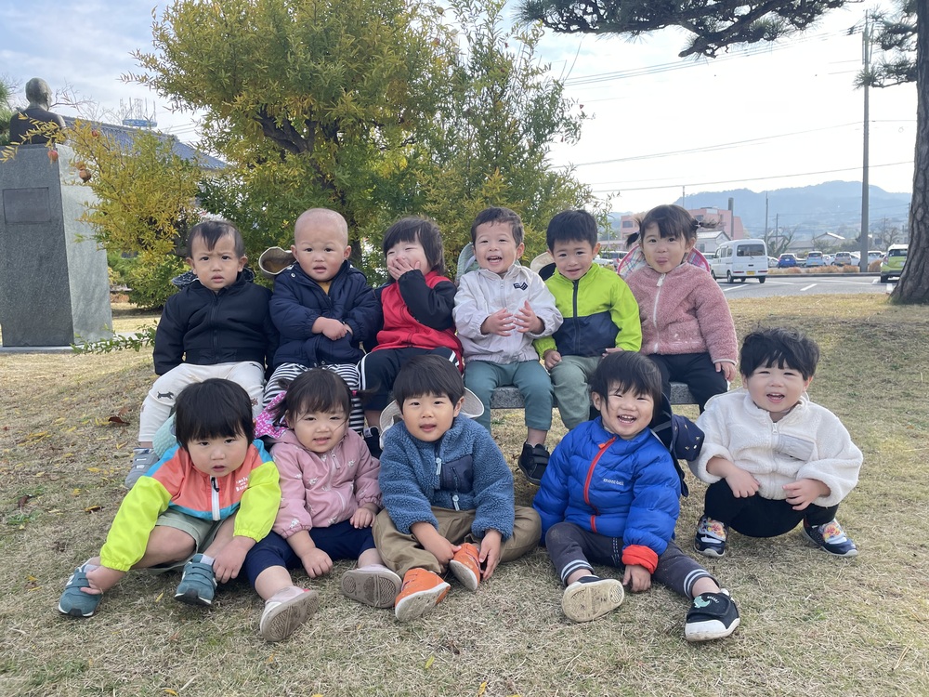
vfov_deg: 53.1
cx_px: 464
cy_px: 348
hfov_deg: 67.3
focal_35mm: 26
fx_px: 698
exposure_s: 1/849
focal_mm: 4.2
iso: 32
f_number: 1.6
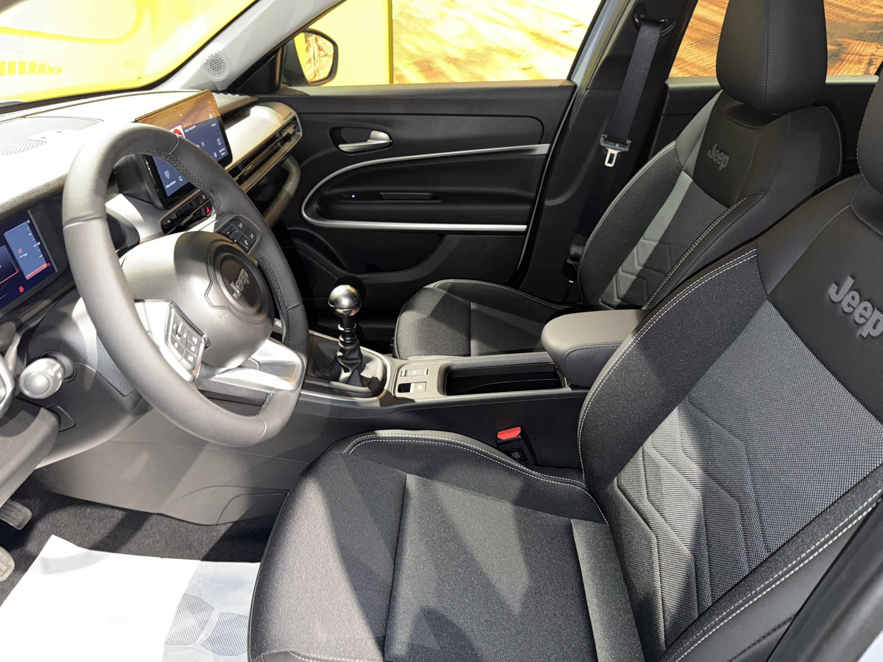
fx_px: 612
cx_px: 442
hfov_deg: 71.6
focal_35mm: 24
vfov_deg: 56.8
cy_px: 331
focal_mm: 6.76
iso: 200
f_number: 1.78
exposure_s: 1/6
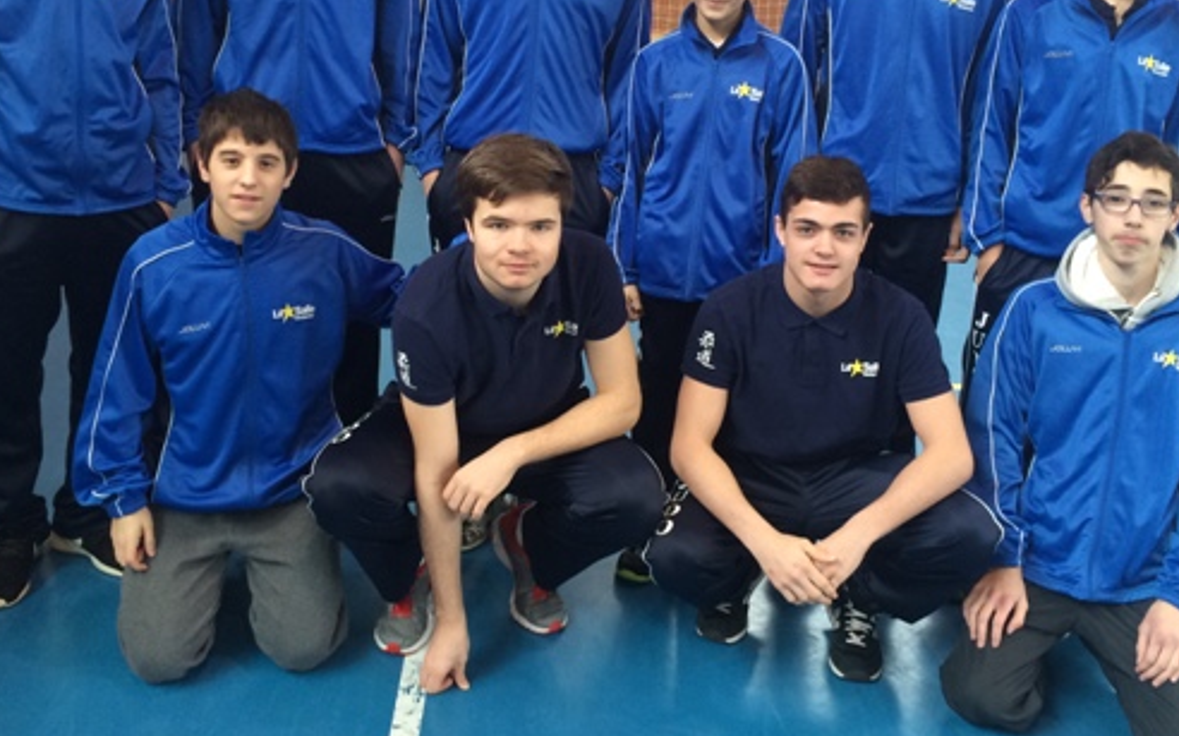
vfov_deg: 31.7
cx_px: 582
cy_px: 245
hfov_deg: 49.3
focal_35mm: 40
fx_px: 1285
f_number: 2.2
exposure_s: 1/30
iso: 100
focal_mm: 4.15
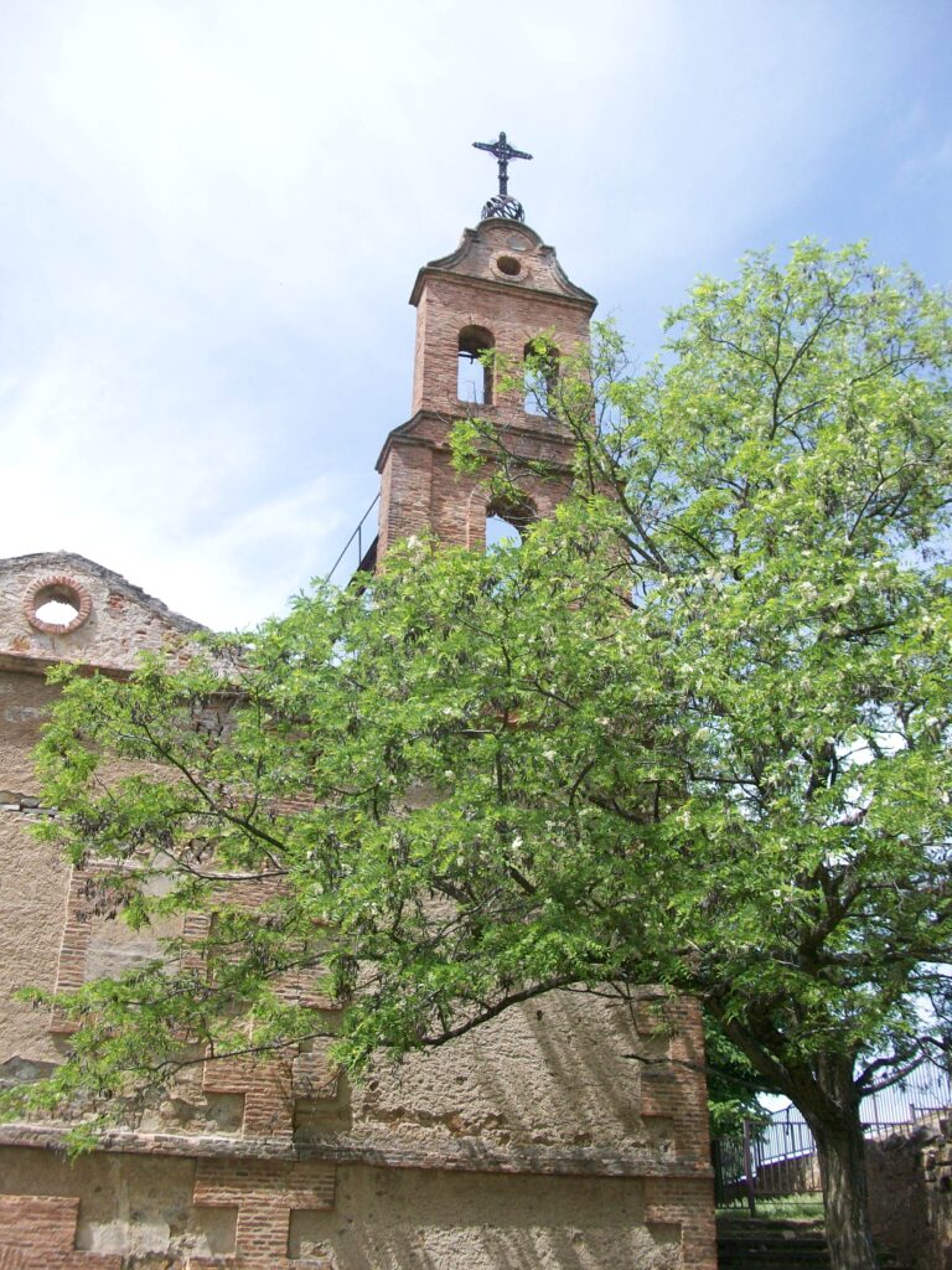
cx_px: 476
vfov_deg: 54.0
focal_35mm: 34
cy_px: 635
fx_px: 1247
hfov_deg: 41.8
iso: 64
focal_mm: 5.7
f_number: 2.8
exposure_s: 1/600
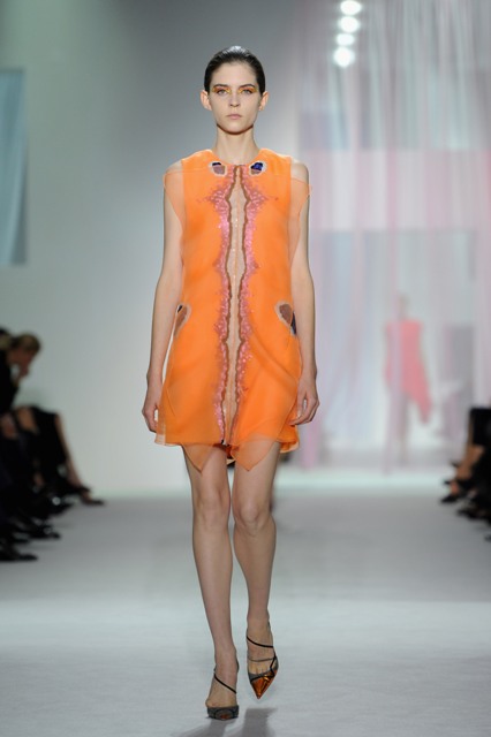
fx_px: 2969
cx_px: 246
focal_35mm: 145
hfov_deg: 9.5
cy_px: 368
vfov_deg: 14.2
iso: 1250
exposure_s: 1/1000
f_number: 3.5
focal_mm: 145
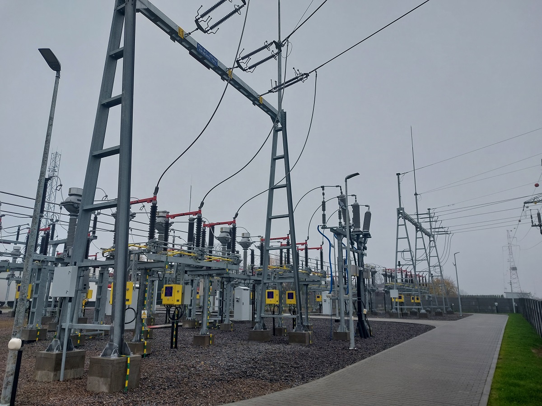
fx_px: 391
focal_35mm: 25
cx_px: 271
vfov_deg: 54.9
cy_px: 203
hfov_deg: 69.4
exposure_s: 1/191
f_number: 1.8
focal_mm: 5.23
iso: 25
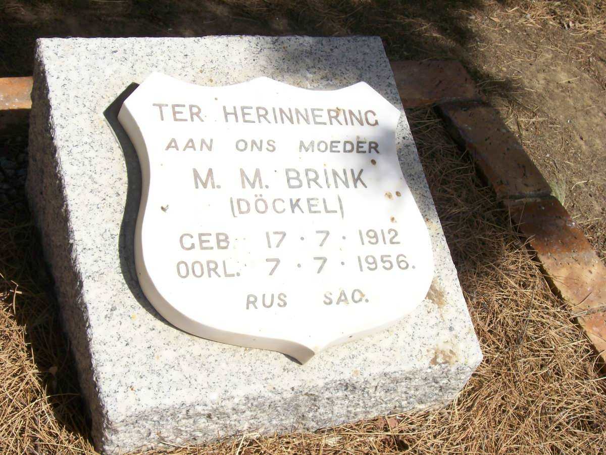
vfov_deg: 26.1
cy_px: 228
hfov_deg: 34.3
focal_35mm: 56
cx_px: 303
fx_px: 980
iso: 80
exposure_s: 1/466
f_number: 6
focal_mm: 9.4
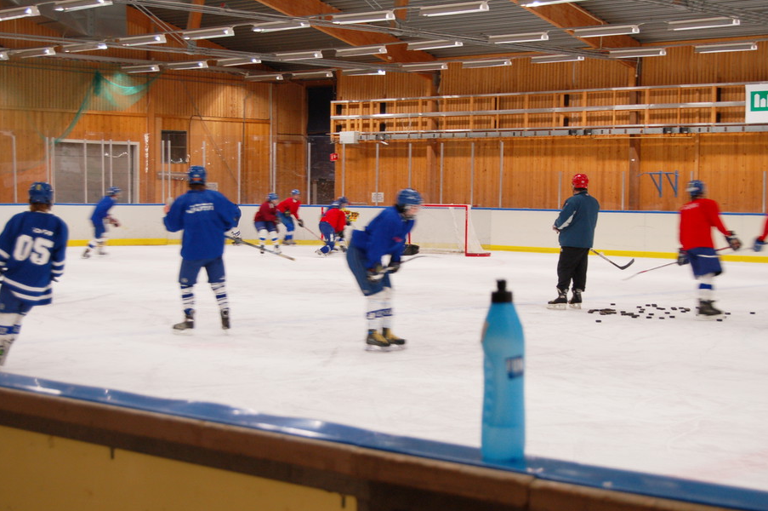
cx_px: 391
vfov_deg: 20.3
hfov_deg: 30.1
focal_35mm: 67
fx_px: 1428
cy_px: 266
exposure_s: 1/30
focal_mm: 42
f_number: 5.3
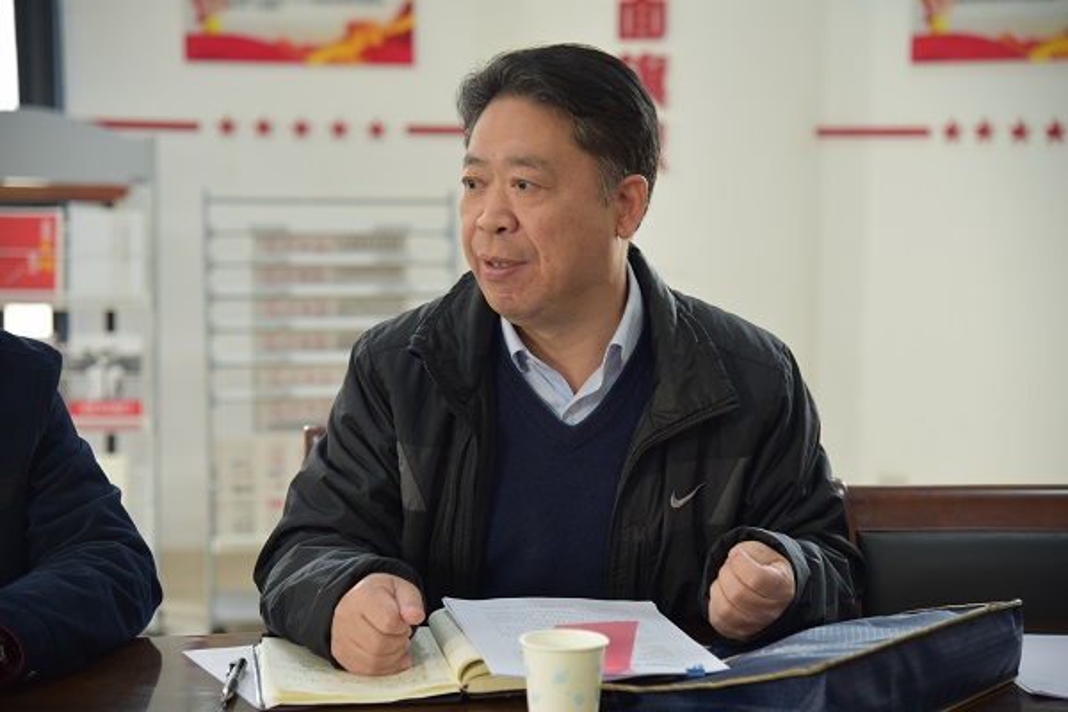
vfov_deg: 16.1
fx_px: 2521
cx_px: 534
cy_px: 356
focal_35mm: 85
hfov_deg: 23.9
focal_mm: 85
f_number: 4
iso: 500
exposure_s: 1/30
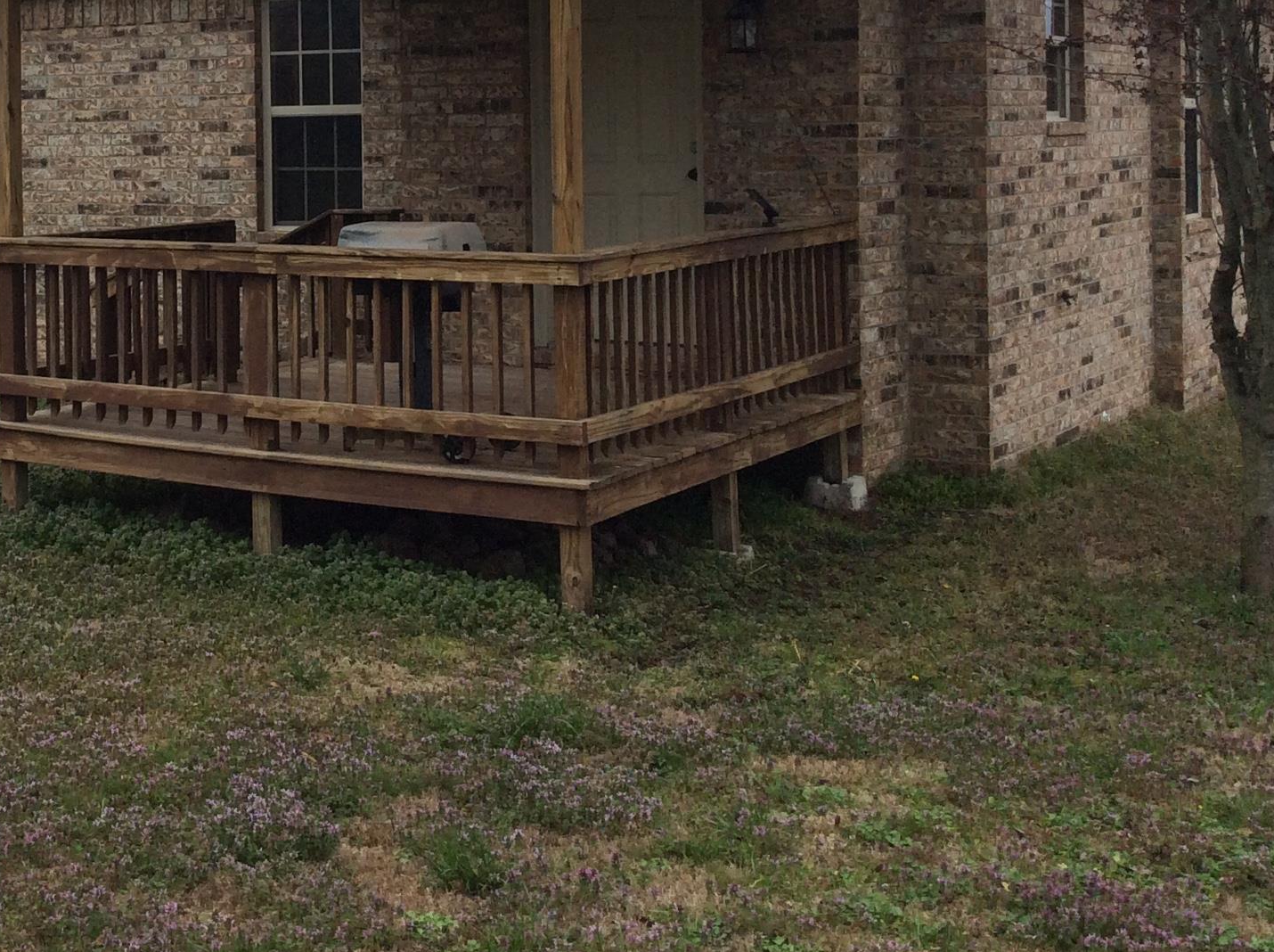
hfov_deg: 32.1
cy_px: 135
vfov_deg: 24.6
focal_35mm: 58
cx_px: 206
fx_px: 2131
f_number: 2.4
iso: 32
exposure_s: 1/629
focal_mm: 3.3
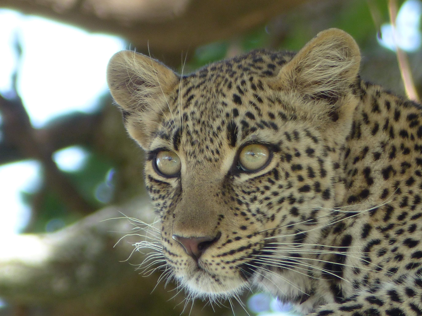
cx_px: 211
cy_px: 158
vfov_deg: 1.2
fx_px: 14629
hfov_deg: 1.7
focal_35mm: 1200
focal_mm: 108
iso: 100
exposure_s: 1/200
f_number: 2.8
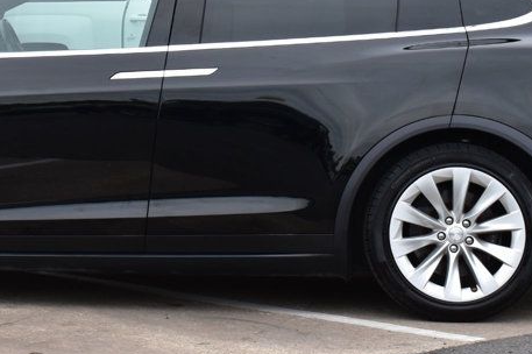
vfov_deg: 11.2
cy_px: 37
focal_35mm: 121
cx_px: 92
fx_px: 1787
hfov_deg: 16.8
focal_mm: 36
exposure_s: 1/160
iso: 400
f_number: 9
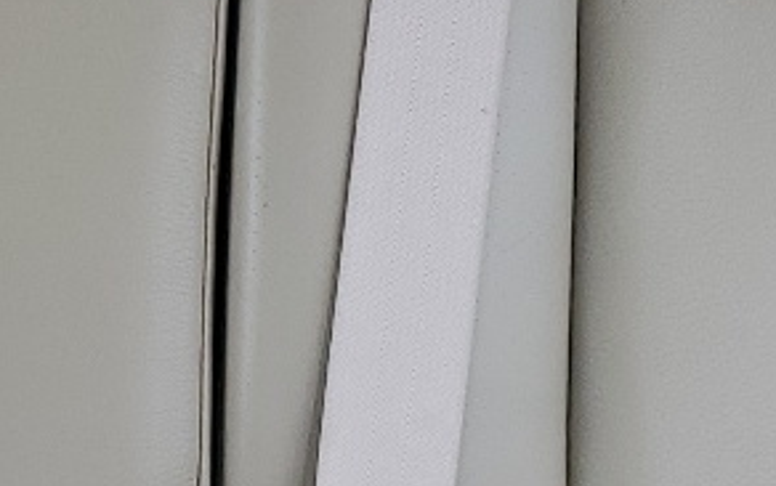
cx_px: -322
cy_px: -16
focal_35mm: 151
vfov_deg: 8.6
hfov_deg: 13.2
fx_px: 3196
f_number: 1.5
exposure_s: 1/60.2
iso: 55
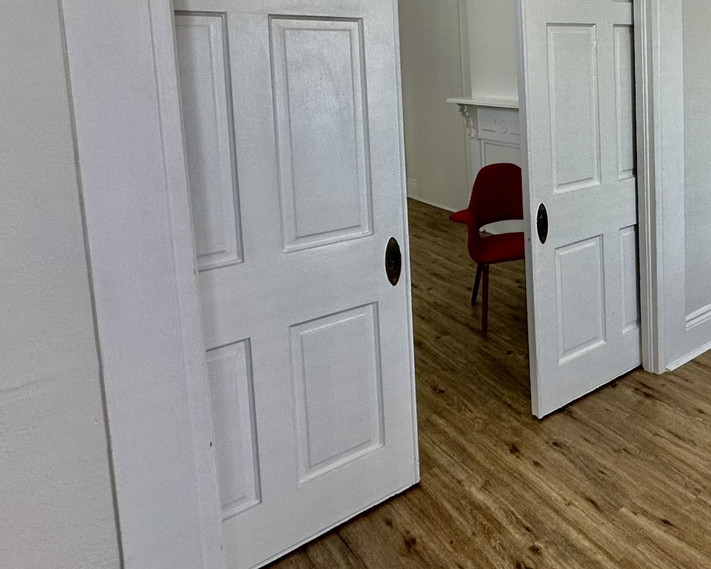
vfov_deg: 47.2
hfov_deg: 53.1
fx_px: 610
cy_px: 111
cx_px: 637
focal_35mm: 29
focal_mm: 2.22
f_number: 2.2
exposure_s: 1/120
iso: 125
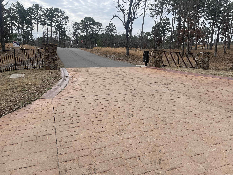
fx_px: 175
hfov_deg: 67.3
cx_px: 116
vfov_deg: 53.1
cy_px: 88
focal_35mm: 26
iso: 32
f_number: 1.6
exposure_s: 1/2257
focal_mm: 4.2
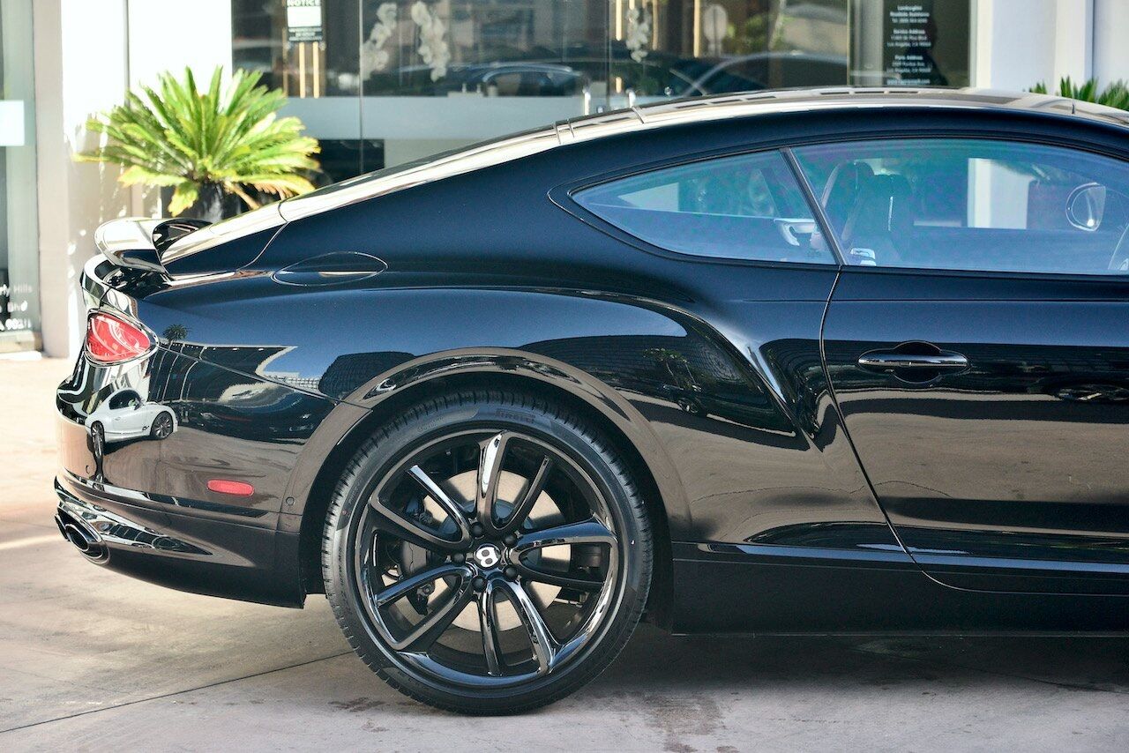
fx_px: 2823
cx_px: 564
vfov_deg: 15.2
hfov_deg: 22.6
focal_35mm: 90
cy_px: 376
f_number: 5.3
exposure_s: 1/400
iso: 800
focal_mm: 90
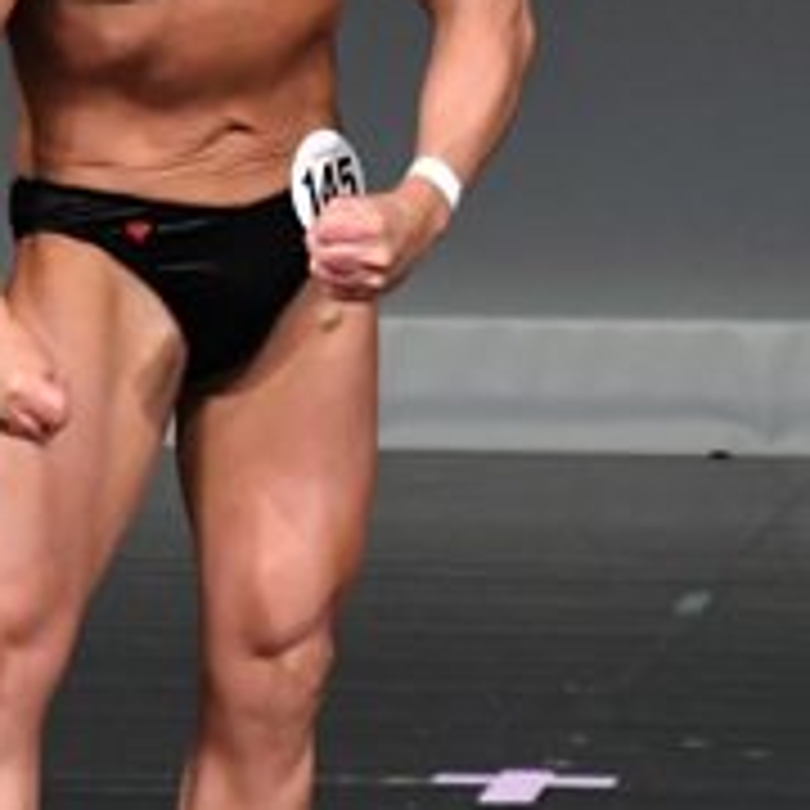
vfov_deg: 1.3
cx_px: 322
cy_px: 198
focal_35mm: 1371
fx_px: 36295
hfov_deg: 1.3
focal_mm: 250
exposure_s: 1/400
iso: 4000
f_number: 5.6
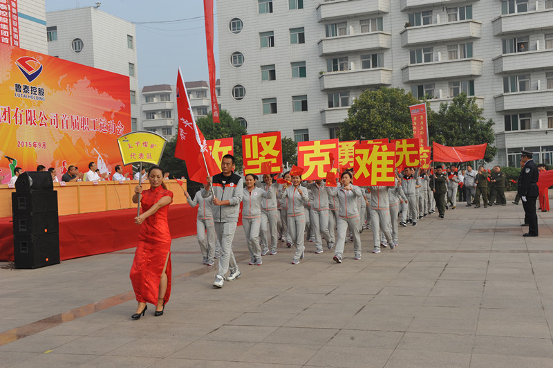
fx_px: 675
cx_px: 276
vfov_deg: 30.5
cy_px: 184
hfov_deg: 44.5
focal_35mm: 44
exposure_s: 1/400
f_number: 10
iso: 400
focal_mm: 44
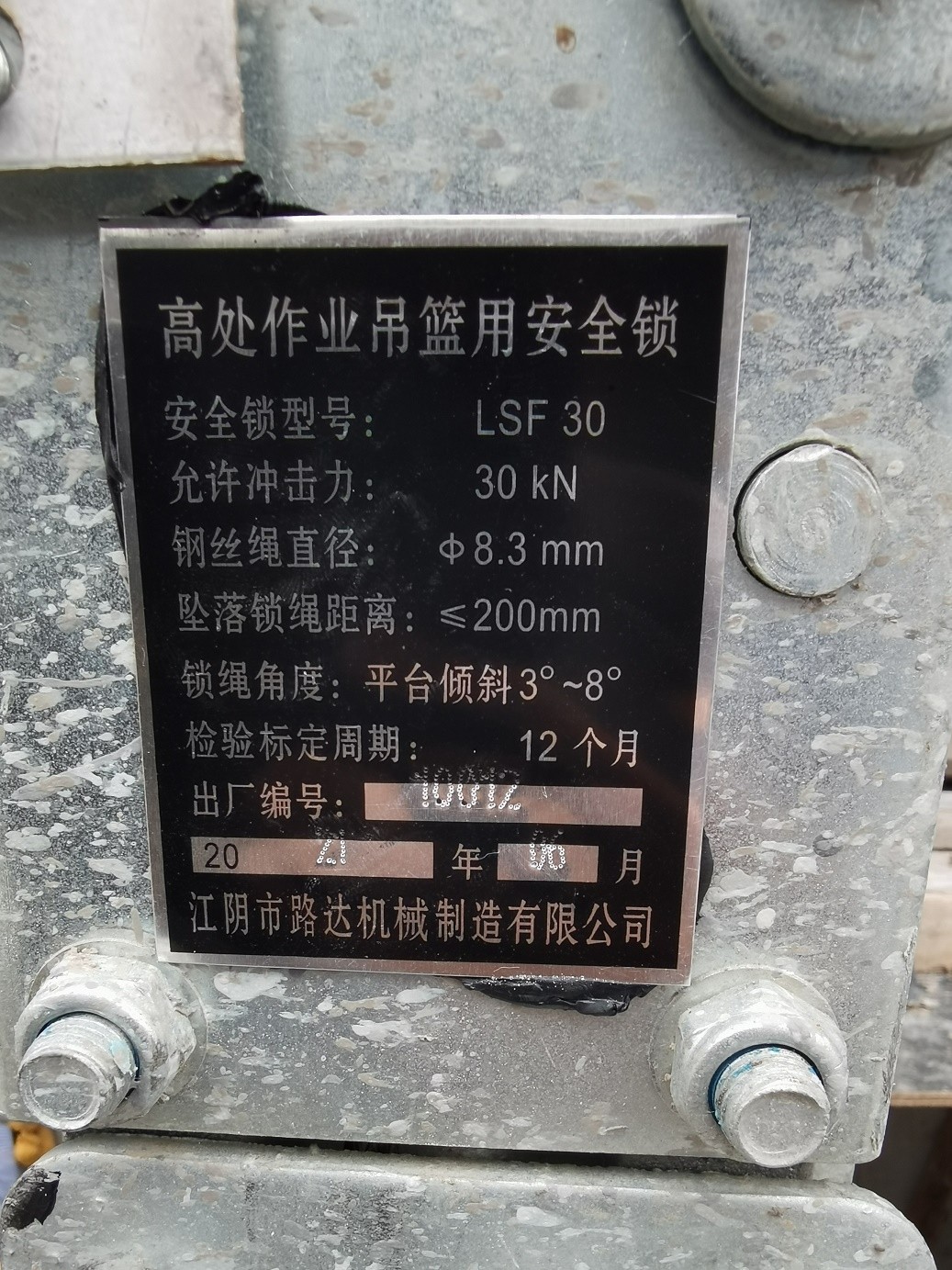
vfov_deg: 67.3
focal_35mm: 26
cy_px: 635
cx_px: 476
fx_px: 954
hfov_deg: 53.1
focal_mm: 2.26
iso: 50
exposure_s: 1/100
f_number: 2.2
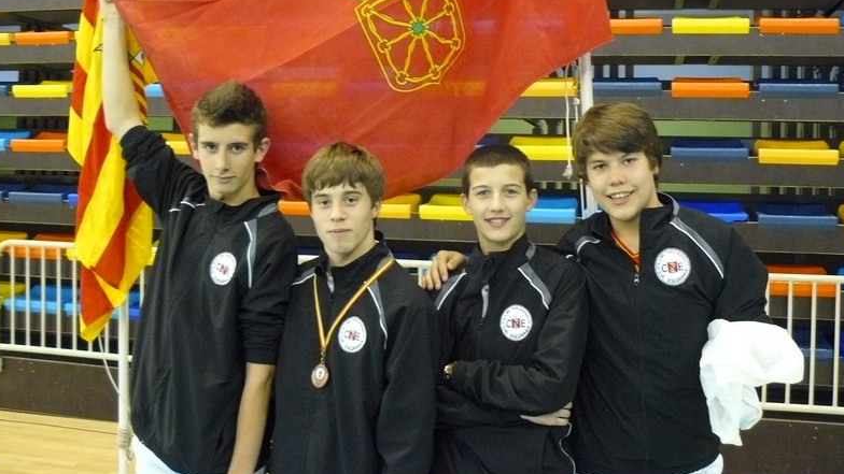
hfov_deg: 50.5
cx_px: 422
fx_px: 895
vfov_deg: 29.6
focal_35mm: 40
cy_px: 173
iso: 400
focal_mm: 6
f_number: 2.8
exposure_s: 1/30
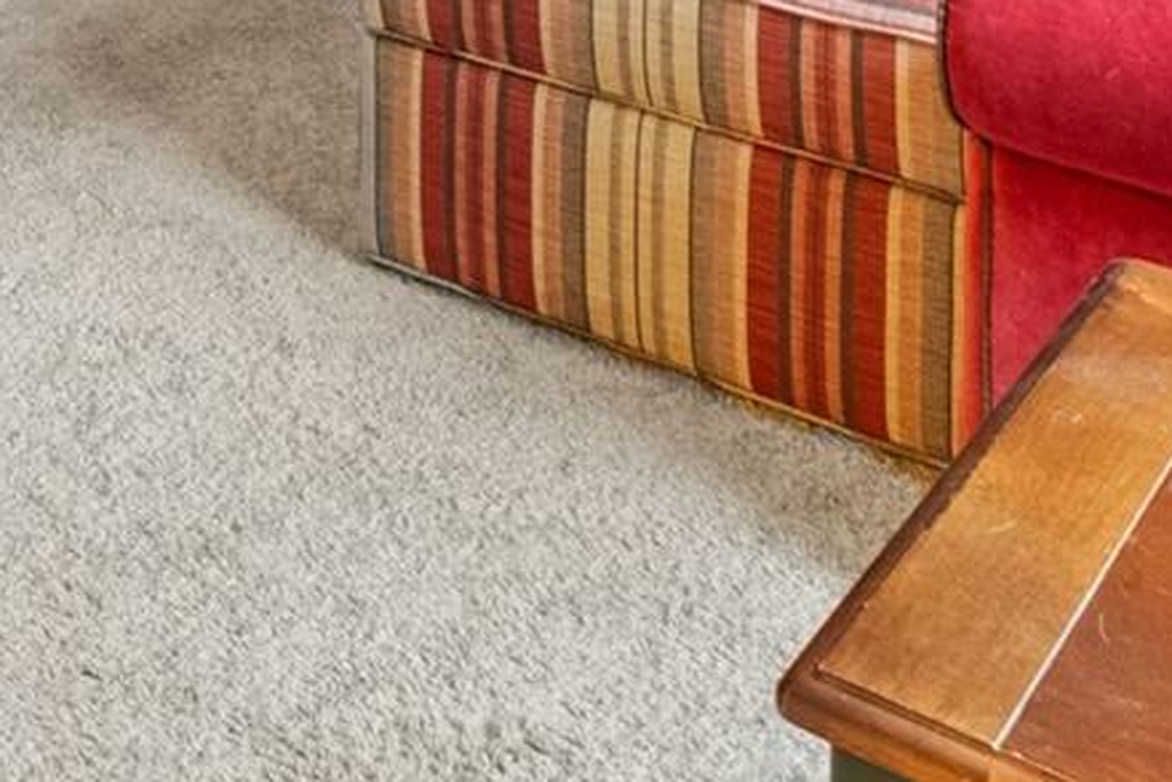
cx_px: -51
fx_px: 2280
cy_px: -829
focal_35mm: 70
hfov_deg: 26.9
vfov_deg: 15.3
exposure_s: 2
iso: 640
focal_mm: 10
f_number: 7.1
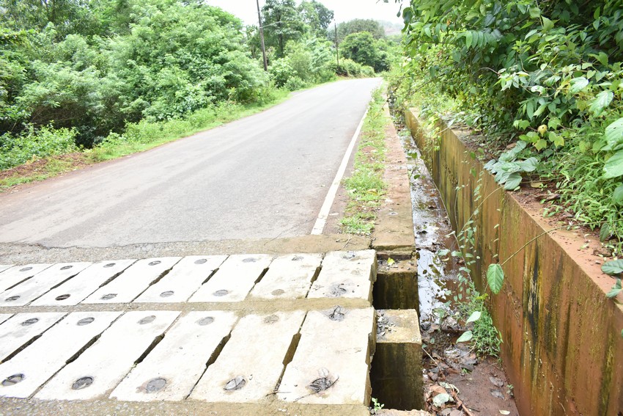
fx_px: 467
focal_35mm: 27
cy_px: 208
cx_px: 312
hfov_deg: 67.4
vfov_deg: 47.9
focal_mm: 18
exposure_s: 1/1250
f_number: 4.5
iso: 1000
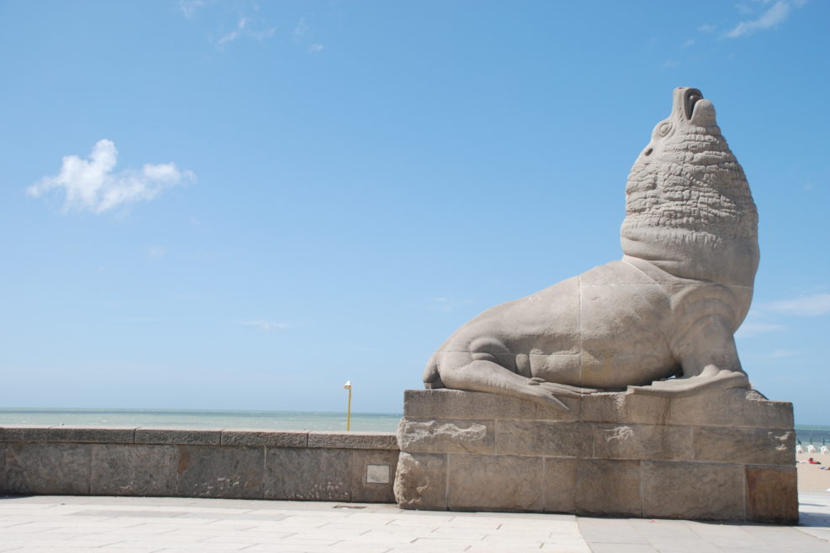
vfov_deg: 27.5
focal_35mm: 49
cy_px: 274
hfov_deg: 40.3
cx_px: 421
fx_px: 1130
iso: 100
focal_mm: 32
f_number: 8
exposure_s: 1/250
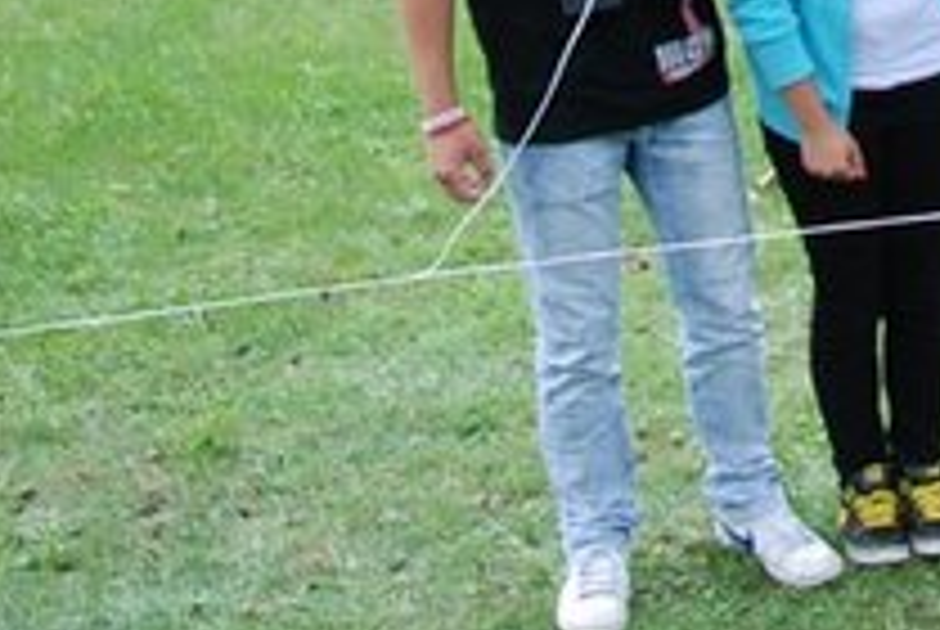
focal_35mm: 112
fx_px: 2929
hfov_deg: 16.7
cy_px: -81
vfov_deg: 12.1
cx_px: 1363
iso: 200
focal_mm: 24
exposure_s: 1/80
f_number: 4.5
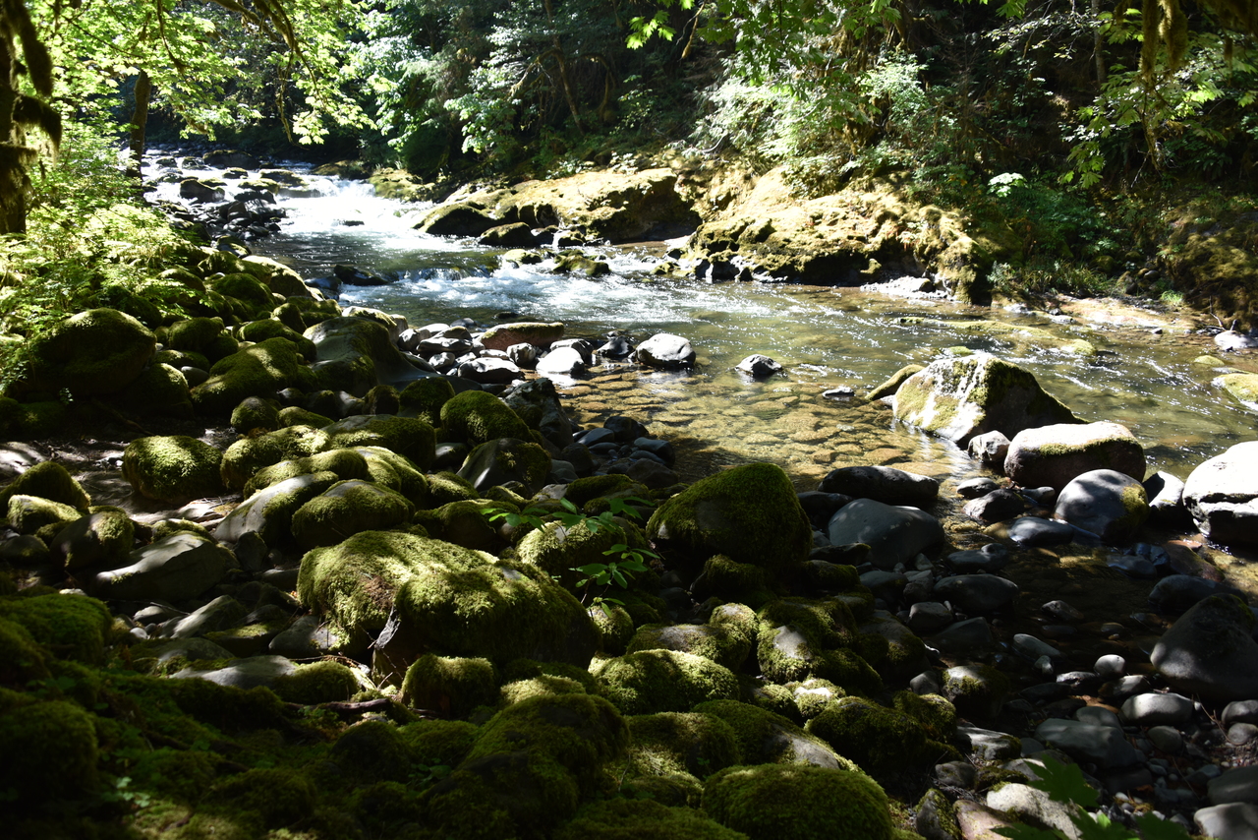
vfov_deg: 46.4
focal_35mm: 28
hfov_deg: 65.5
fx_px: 979
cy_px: 420
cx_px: 629
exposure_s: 1/100
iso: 100
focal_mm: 28
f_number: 5
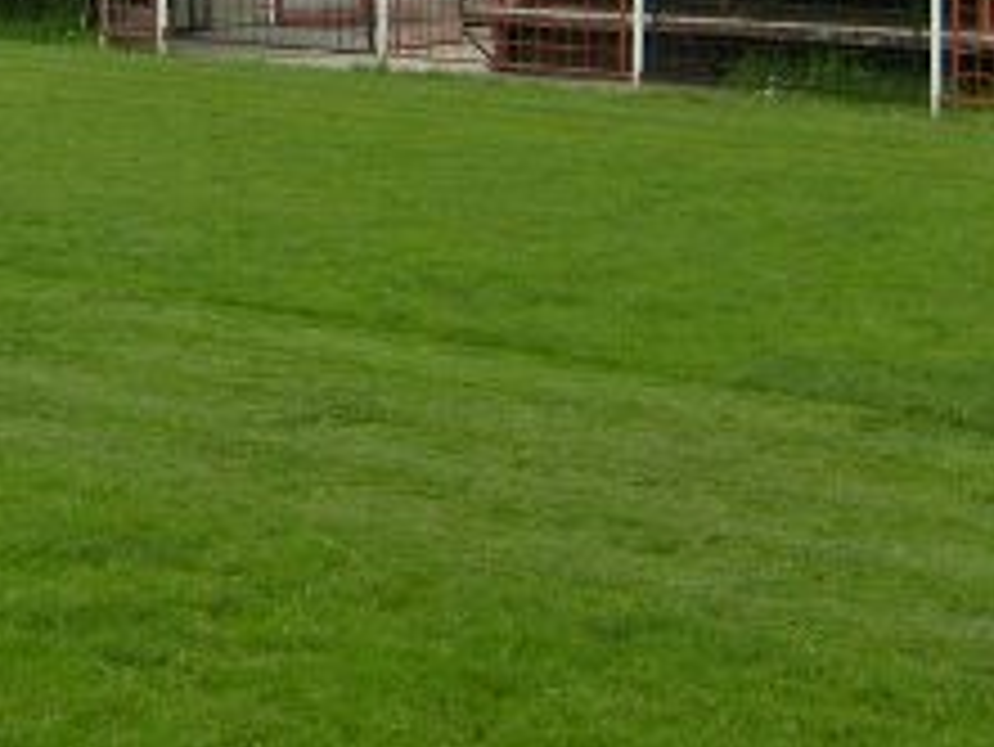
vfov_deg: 14.9
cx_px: 49
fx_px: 2729
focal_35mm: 95
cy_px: -212
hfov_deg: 20.1
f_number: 7.1
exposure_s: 1/250
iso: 80
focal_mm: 5.8
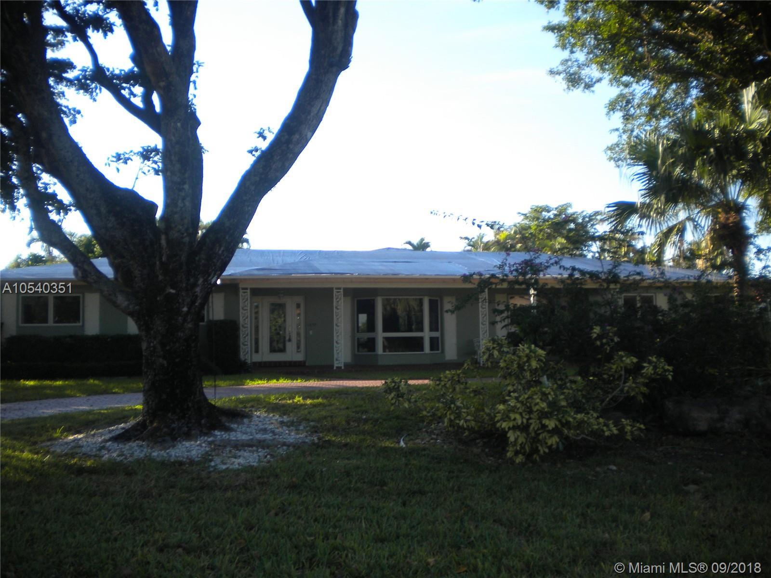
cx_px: 386
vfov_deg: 40.7
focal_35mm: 35
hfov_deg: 52.6
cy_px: 289
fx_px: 780
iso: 80
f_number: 3.1
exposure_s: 1/381
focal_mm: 6.3
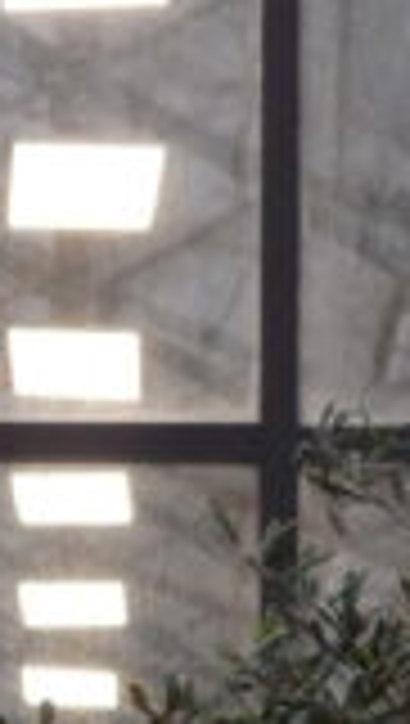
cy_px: 492
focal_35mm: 548
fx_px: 10553
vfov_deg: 3.9
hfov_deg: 2.2
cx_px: 29
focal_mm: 30.2
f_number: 5.7
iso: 1250
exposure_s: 1/125
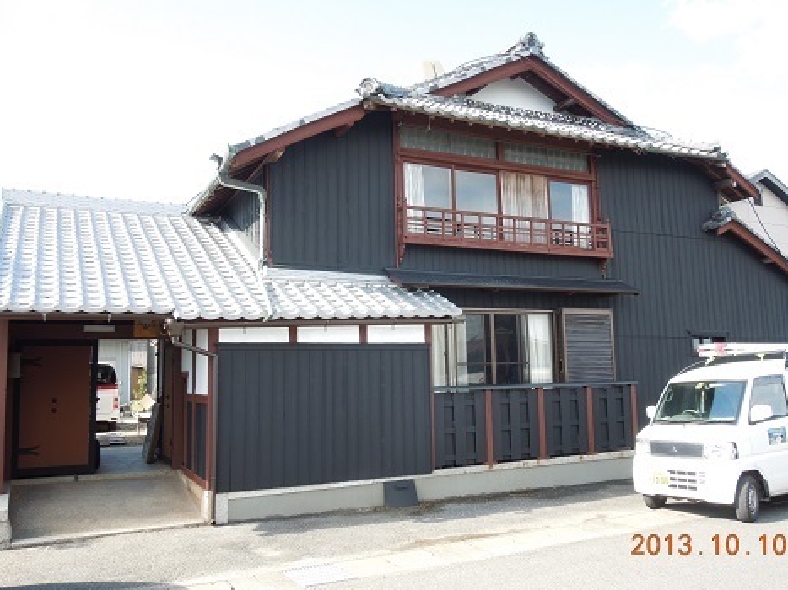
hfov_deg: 60.0
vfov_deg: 46.8
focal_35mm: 30
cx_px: 402
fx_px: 683
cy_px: 296
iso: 100
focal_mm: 5
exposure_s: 1/125
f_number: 3.5
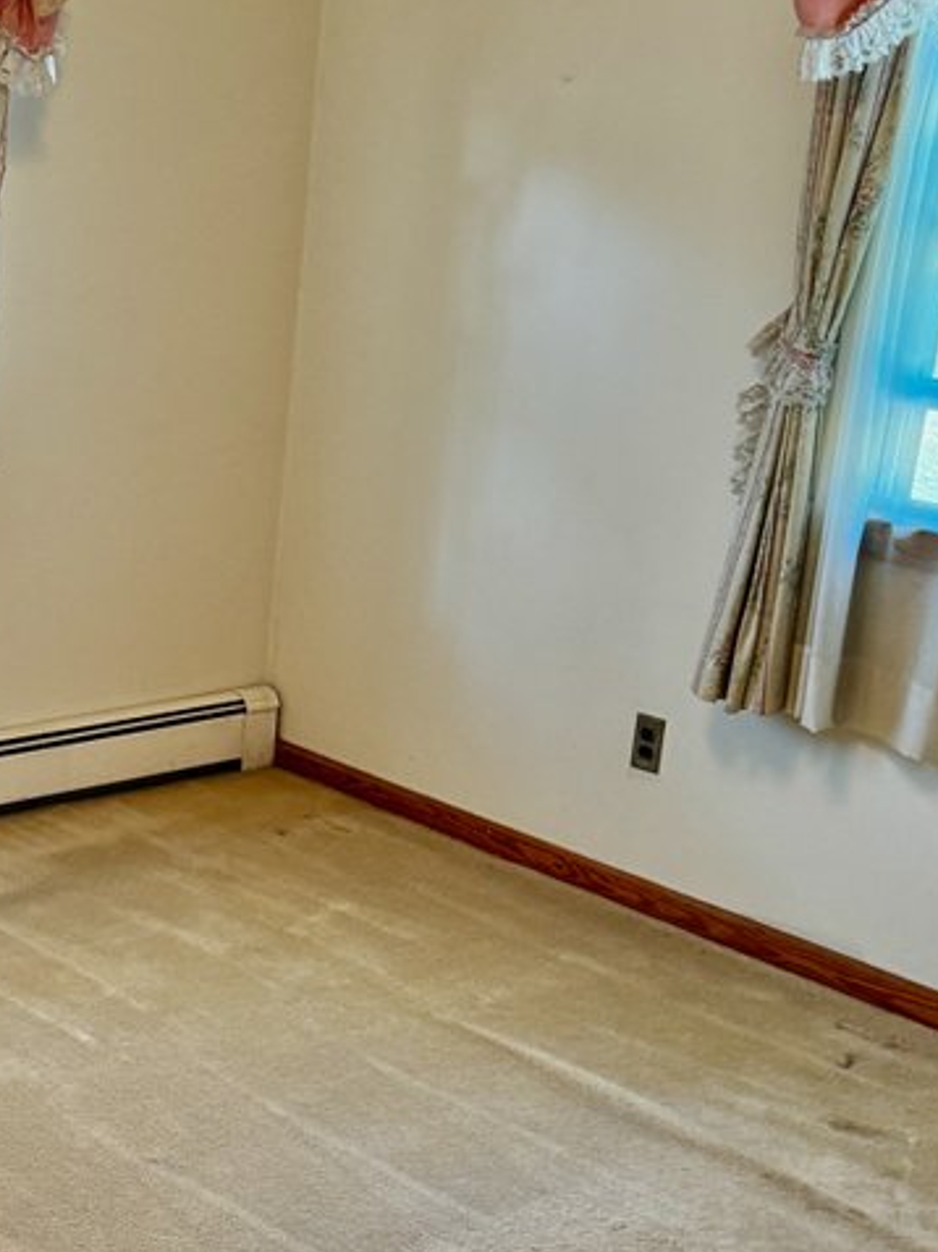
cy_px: 957
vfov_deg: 33.1
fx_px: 2061
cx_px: 35
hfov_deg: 24.6
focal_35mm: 57
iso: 250
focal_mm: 6.76
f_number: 1.78
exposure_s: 1/60
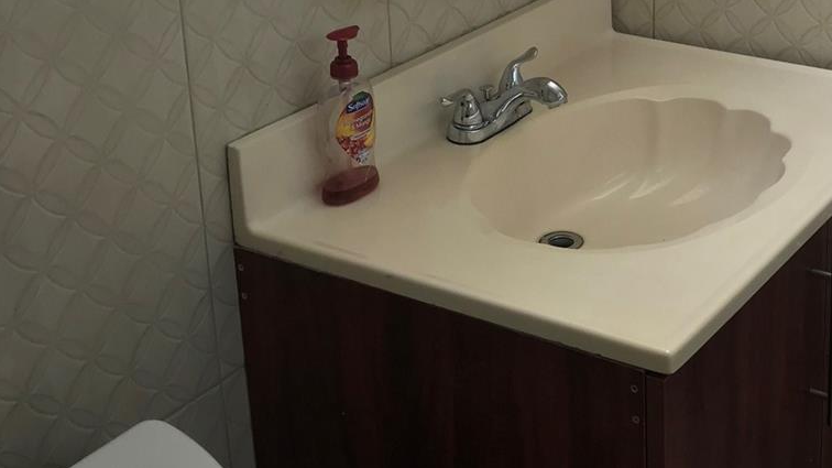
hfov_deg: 33.2
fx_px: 1368
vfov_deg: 19.0
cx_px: 612
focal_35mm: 62
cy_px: 33
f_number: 1.8
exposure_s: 1/40
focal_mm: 3.99
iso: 25
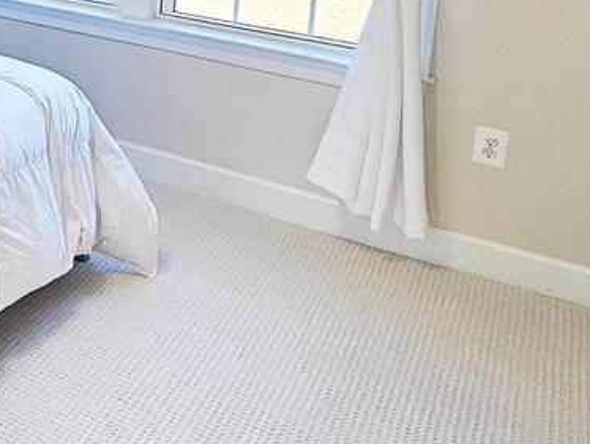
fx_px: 853
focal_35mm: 50
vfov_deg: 26.3
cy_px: -76
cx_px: -96
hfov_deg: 32.4
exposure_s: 1/60
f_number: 2.2
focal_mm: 2.2
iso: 50
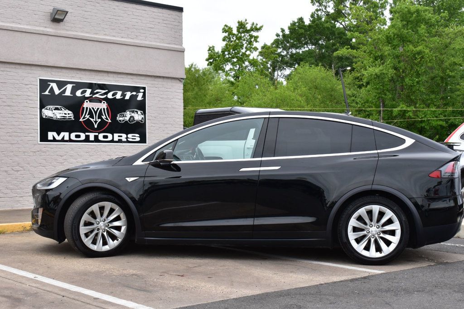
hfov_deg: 36.9
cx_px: 232
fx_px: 696
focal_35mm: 54
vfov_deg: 25.0
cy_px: 154
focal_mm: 36
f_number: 9
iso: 400
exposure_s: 1/160
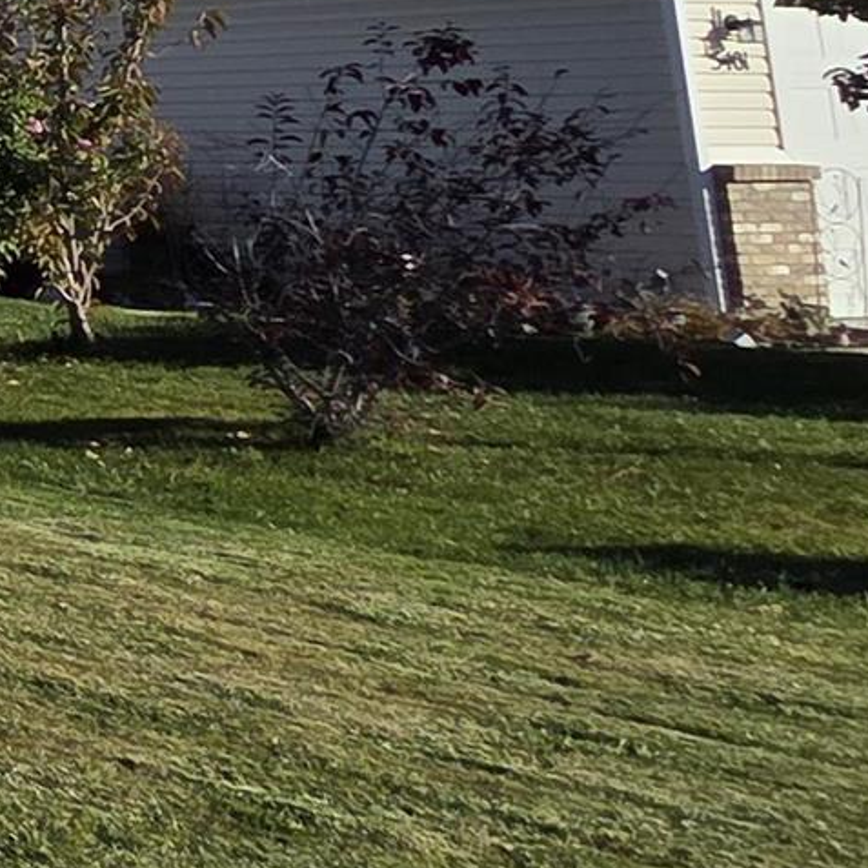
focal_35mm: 74
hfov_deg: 11.7
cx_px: -1700
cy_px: -173
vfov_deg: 21.7
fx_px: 2099
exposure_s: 1/2701
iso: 50
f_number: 2.2
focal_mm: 2.2
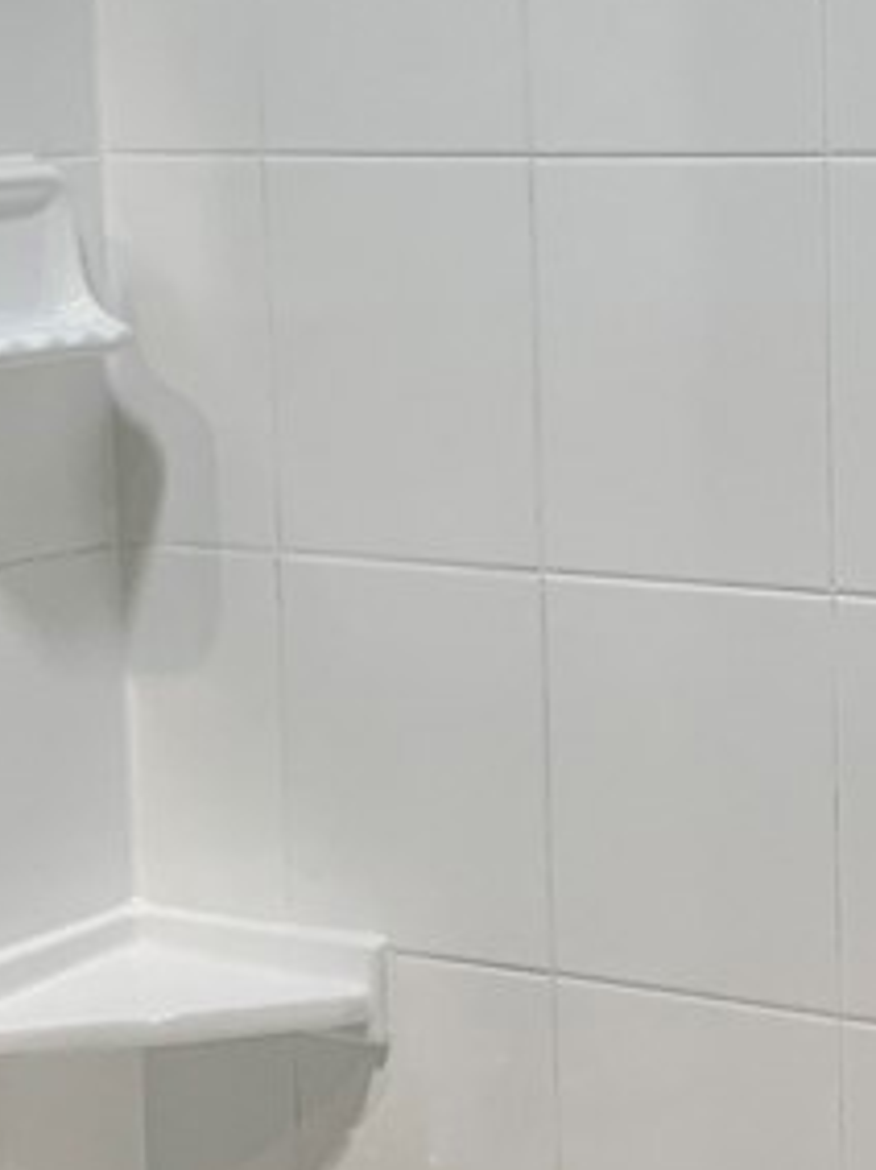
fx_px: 3174
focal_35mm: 94
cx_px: 727
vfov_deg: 20.9
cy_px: 500
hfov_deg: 15.6
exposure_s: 1/120
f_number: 1.8
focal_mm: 4.25
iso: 64
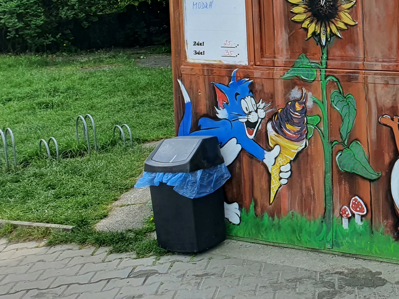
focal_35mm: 63
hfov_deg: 27.5
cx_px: 462
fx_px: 726
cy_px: 36
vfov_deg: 22.8
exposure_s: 1/909
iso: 50
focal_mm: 4.3
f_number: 2.4
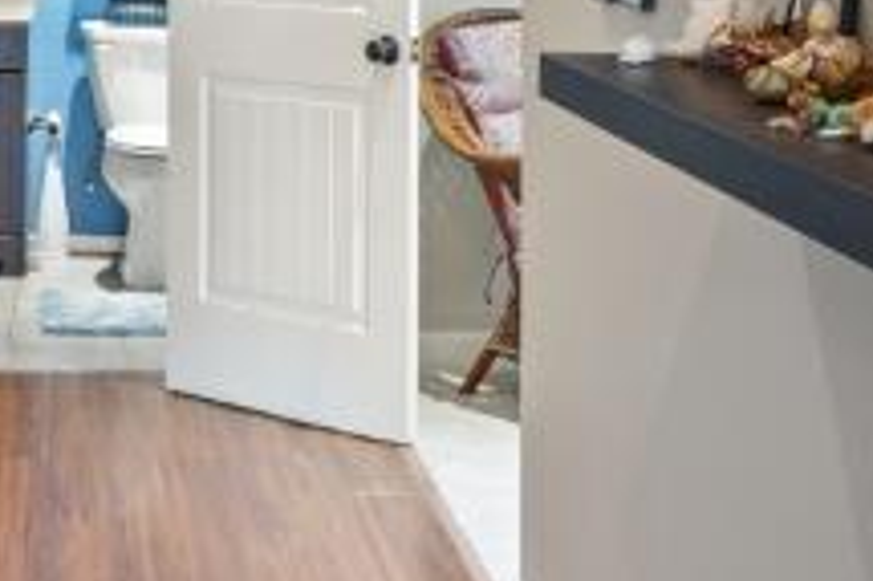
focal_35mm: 91
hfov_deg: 22.0
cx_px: 126
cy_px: -118
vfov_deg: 14.5
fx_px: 2205
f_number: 8
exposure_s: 5
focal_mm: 17
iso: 80
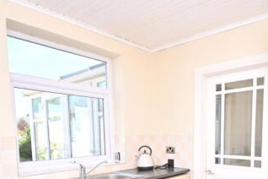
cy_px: 158
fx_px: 246
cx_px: 171
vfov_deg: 37.6
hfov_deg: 56.4
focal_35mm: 33
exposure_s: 1/250
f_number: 5.6
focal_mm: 16
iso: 400
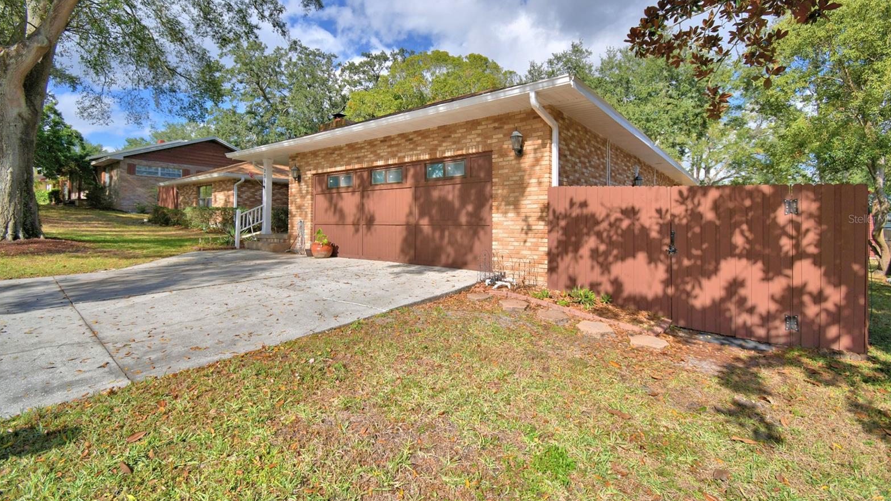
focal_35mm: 16
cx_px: 445
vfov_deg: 66.8
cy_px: 219
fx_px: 378
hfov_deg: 99.4
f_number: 4.5
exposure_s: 1/1250
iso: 100
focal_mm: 10
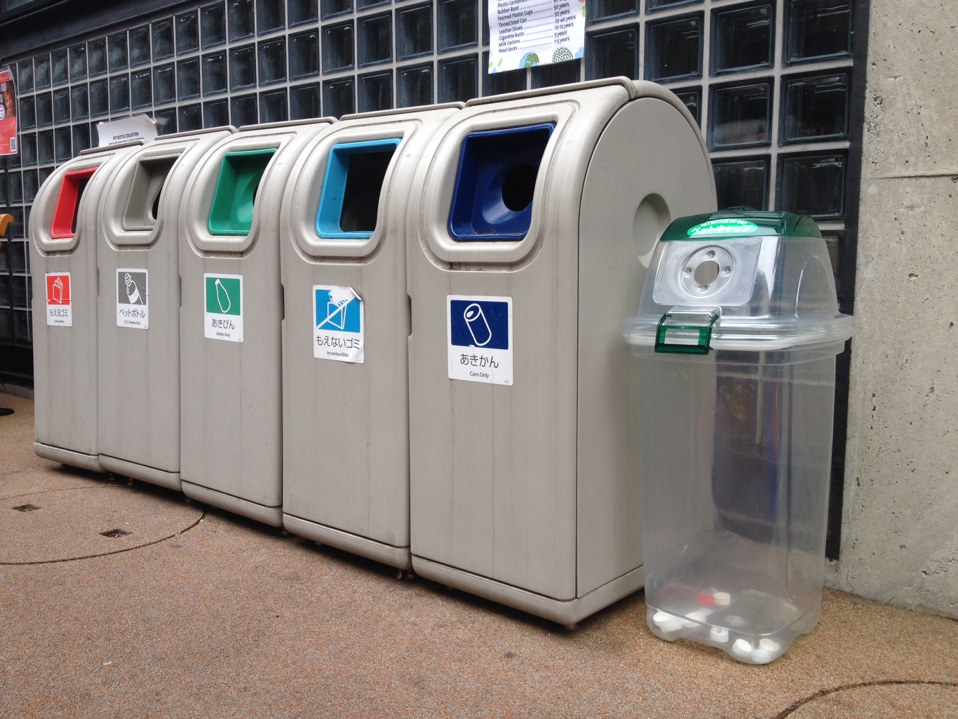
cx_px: 479
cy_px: 360
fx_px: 969
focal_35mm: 35
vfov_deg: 40.7
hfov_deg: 52.6
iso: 50
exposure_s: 1/150
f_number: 2.4
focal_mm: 4.28
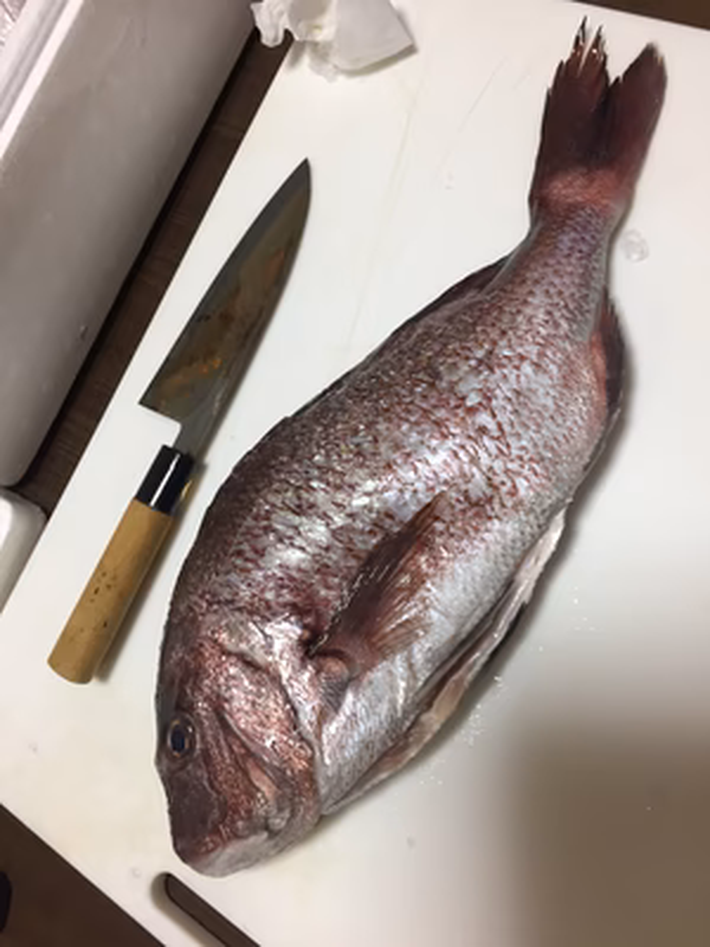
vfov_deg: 61.7
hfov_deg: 48.2
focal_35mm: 29
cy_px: 474
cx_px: 355
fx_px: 793
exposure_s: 1/30
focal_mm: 4.15
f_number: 2.2
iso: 80
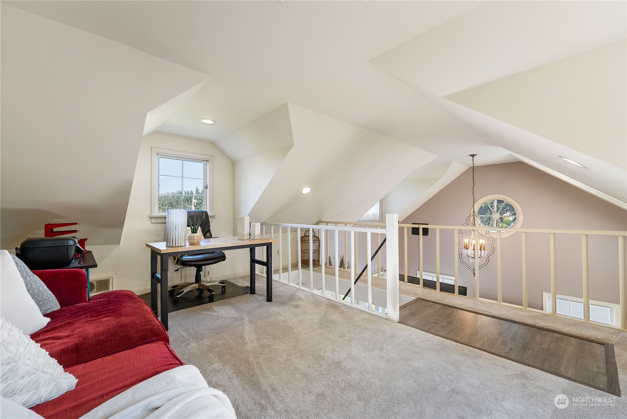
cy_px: 210
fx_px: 244
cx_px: 314
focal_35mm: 14
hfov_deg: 104.2
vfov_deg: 81.3
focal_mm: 14
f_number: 10
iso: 200
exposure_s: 1/50
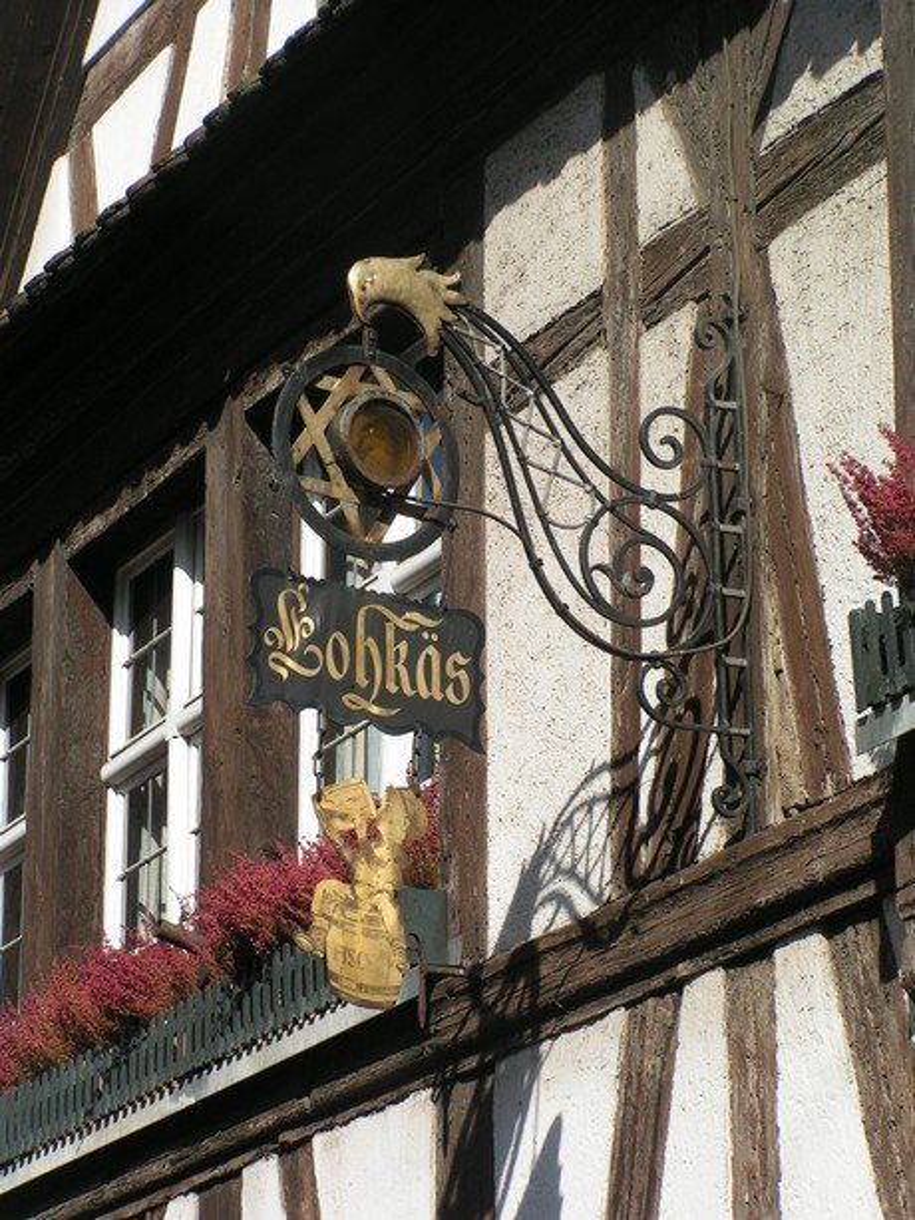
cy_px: 610
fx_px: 5038
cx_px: 458
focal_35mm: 143
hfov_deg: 10.4
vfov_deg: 13.8
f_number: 5.6
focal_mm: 21.9
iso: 50
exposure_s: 1/400
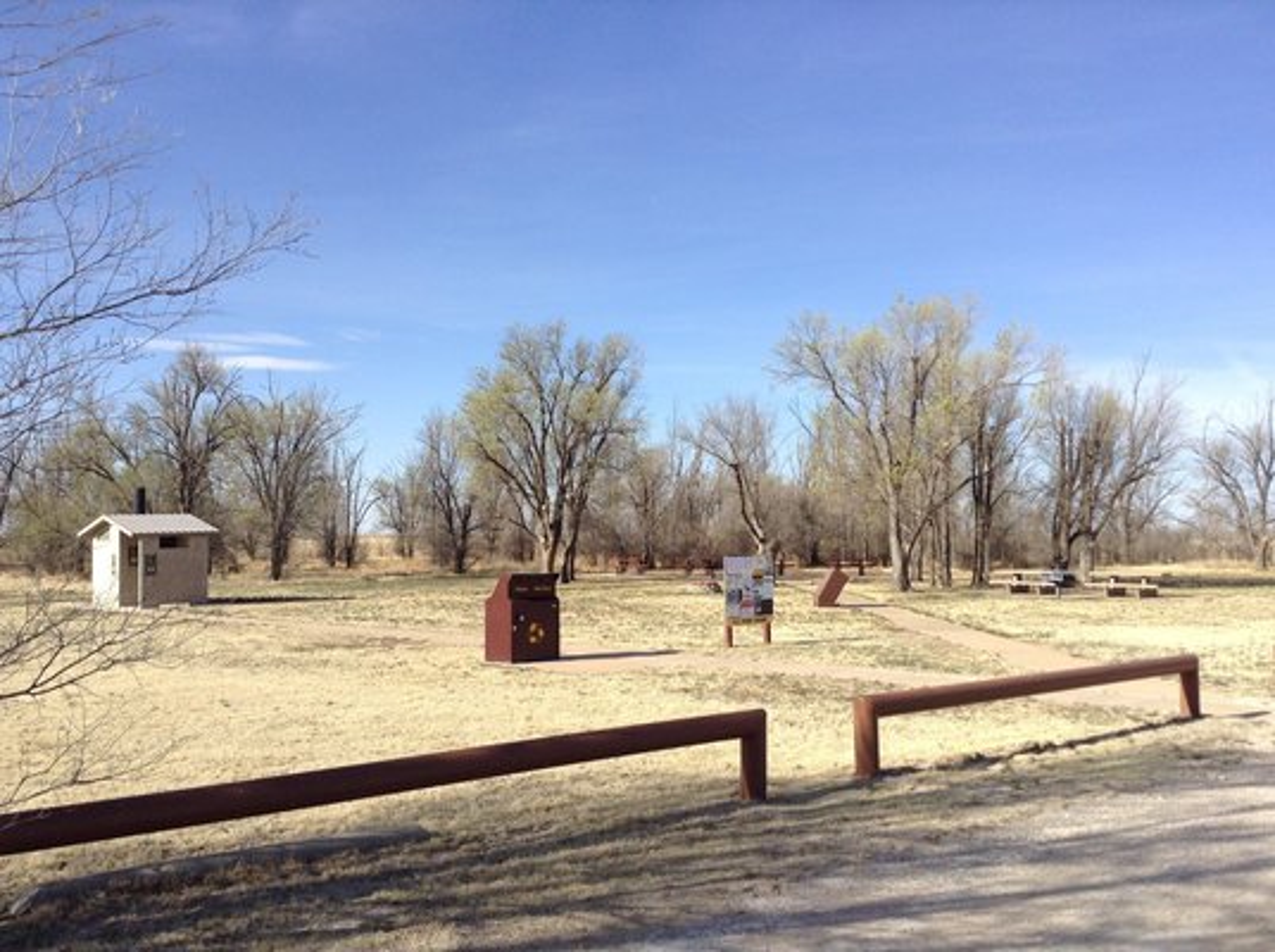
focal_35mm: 33
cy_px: 476
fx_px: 1213
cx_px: 638
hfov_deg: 55.4
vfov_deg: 42.8
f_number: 2.4
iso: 25
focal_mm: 3.3
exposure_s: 1/1136
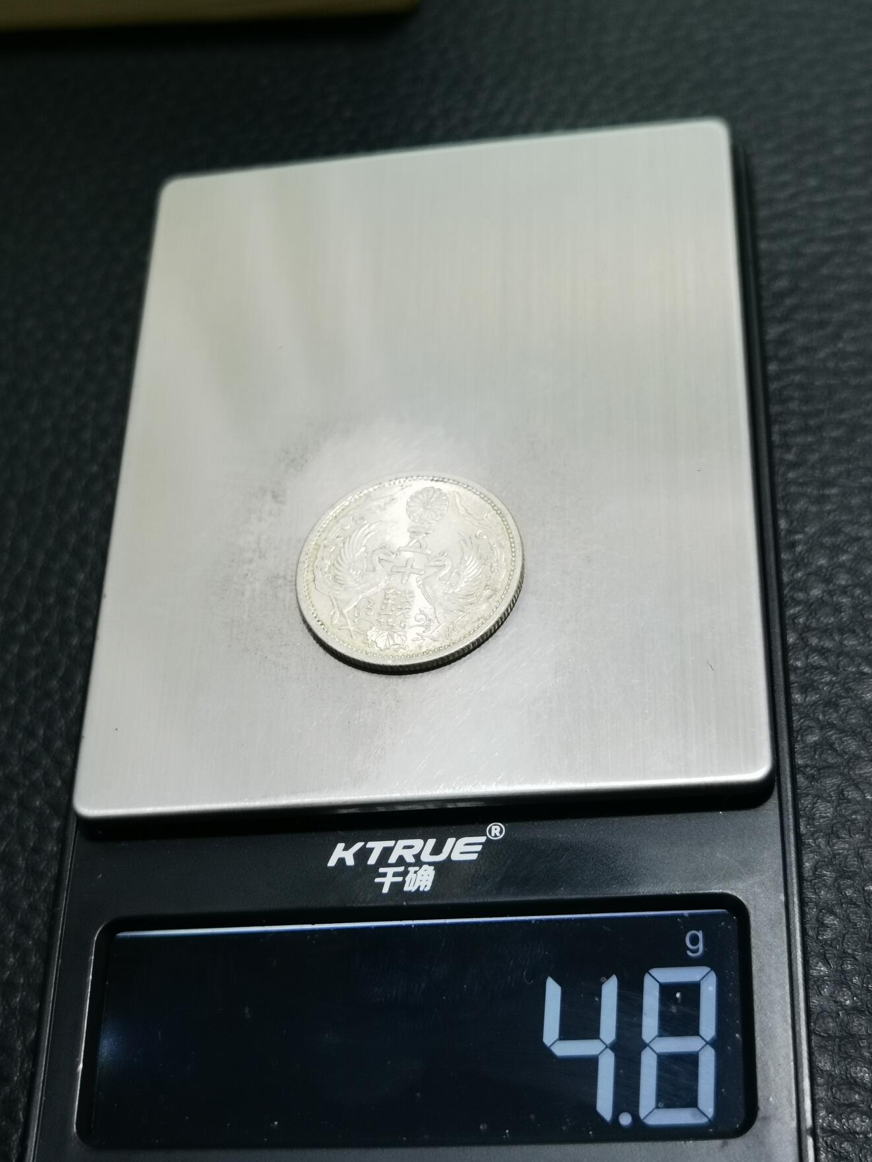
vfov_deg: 36.2
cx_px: 429
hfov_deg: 27.5
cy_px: 586
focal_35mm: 53
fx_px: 1780
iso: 160
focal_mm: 6.67
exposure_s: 1/100
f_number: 1.9
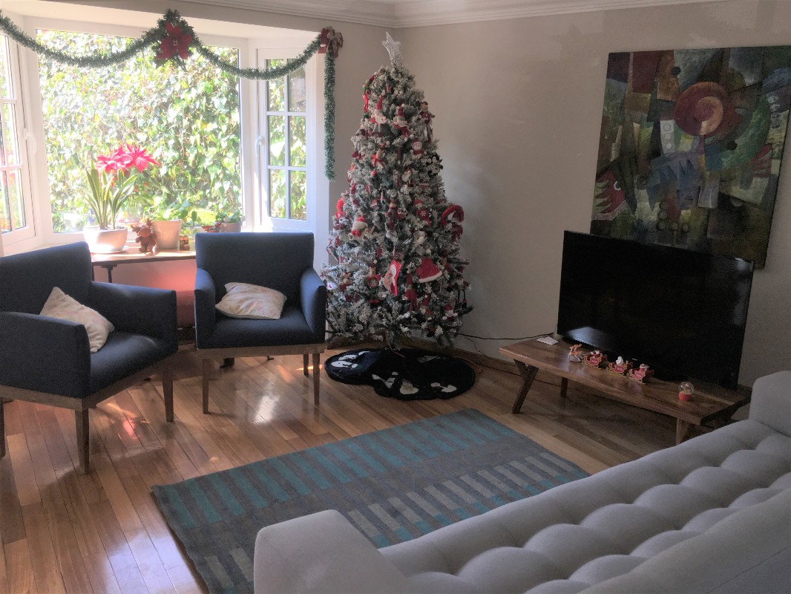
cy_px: 297
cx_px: 396
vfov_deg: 48.2
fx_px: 663
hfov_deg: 61.6
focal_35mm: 29
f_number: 2.2
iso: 25
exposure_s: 1/99
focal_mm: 4.15
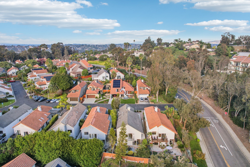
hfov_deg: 78.6
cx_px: 125
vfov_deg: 57.2
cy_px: 84
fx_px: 153
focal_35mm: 22
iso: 110
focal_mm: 8.4
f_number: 2.8
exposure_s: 1/640
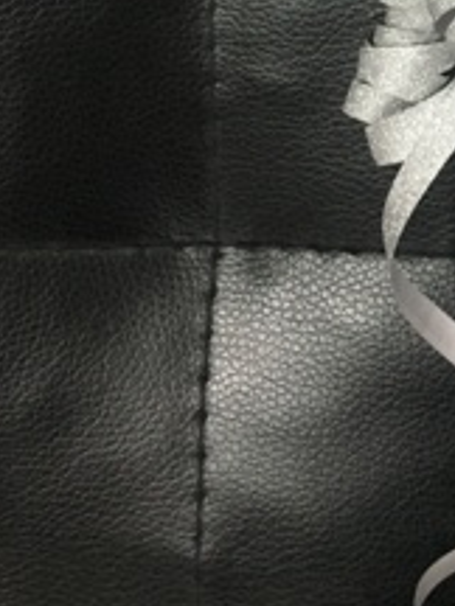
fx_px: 1507
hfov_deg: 16.2
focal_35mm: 86
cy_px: -154
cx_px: 609
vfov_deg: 20.9
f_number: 2.2
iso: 160
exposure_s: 1/33
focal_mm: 4.15
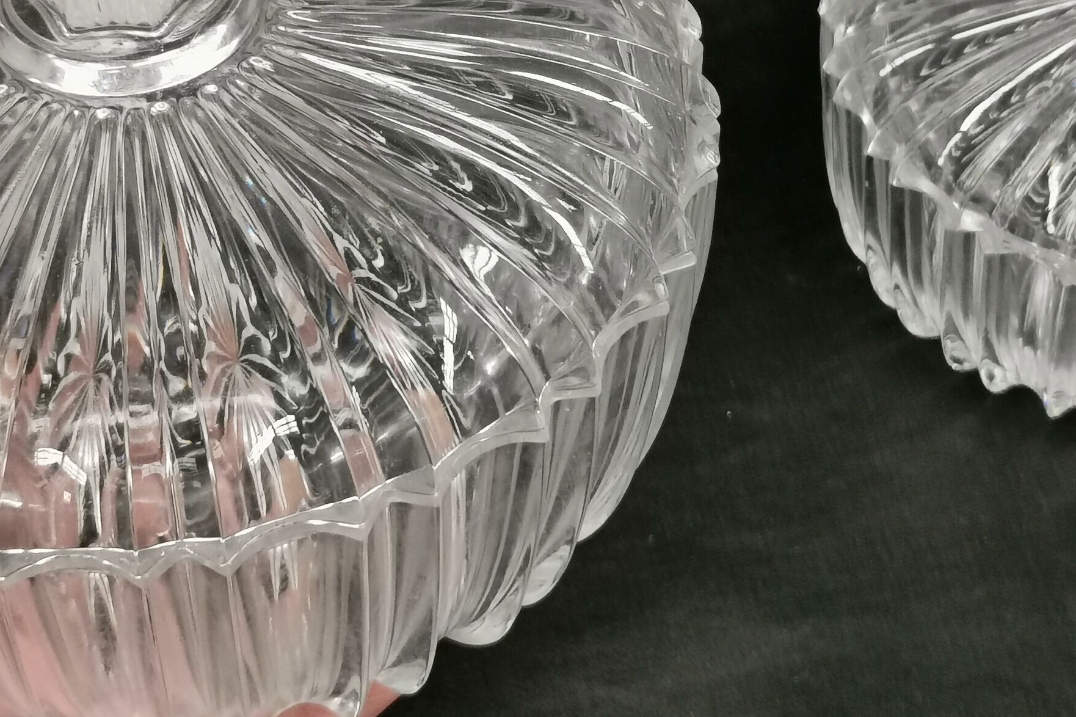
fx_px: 2510
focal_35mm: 84
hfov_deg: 24.2
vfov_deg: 16.2
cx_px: 563
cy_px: 189
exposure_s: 1/100
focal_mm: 5.58
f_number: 1.8
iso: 160
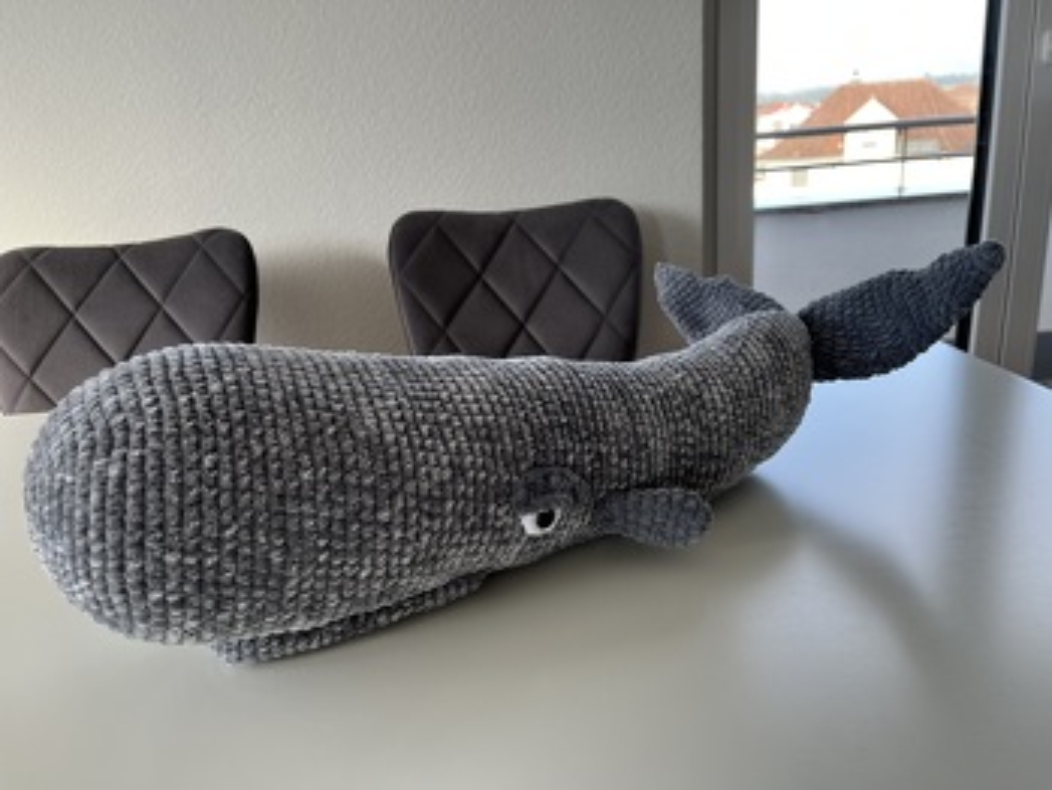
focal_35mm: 26
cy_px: 395
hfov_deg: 67.3
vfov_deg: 53.1
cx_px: 526
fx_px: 790
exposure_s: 1/124
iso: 32
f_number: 1.6
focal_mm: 5.1
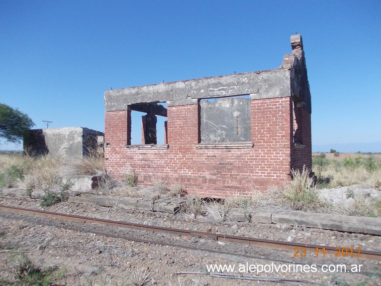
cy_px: 143
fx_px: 308
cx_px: 190
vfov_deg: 49.7
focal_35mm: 28
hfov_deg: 63.5
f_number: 5.4
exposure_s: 1/320
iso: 80
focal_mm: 4
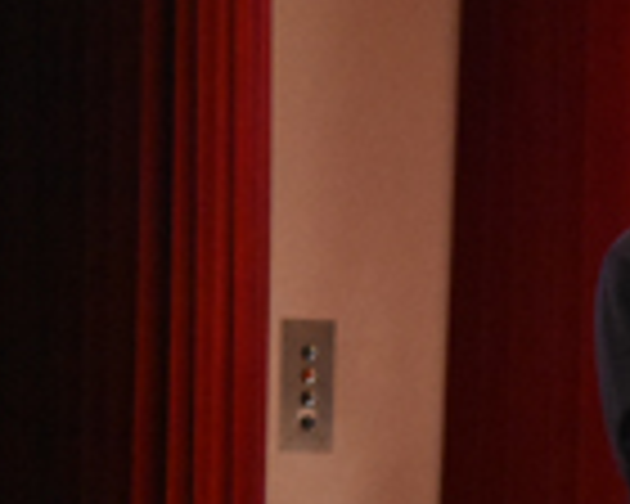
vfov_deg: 4.3
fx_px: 6731
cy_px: 389
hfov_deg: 5.3
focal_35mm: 361
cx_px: 1210
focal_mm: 60
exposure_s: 1/125
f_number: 6.3
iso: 6400
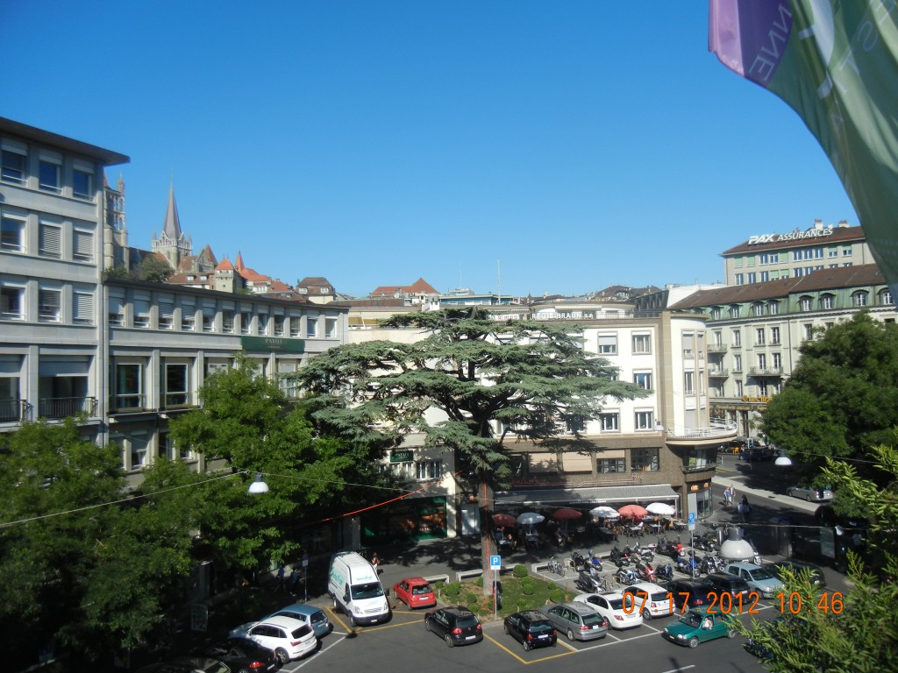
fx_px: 778
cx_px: 449
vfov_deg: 46.8
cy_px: 336
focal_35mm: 30
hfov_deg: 60.0
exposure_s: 1/436
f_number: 7
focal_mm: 5.4
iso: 160
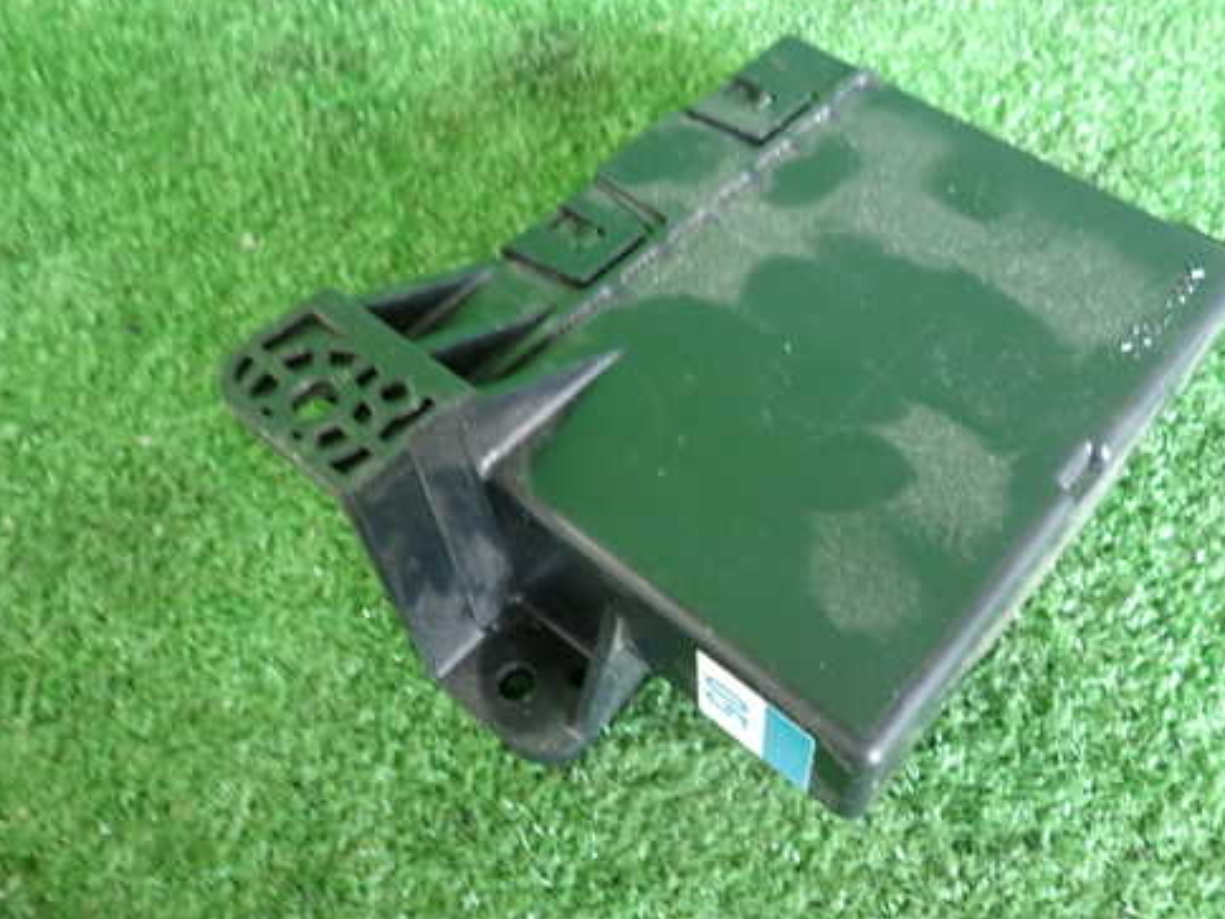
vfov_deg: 45.4
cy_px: 438
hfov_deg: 57.8
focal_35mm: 31
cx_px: 749
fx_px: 1097
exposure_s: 1/30
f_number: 2
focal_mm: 4.5
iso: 320
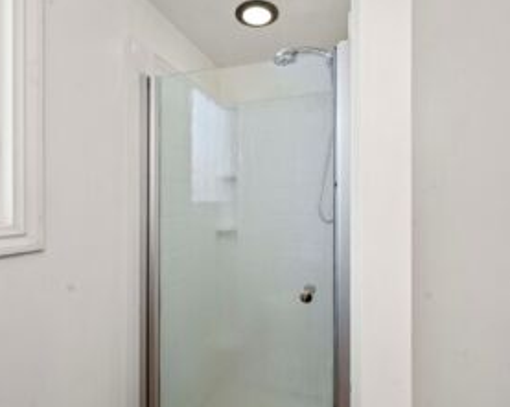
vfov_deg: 70.7
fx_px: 286
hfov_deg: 83.3
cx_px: 260
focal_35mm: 19
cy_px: 211
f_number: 8
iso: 400
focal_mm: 14
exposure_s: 1/60
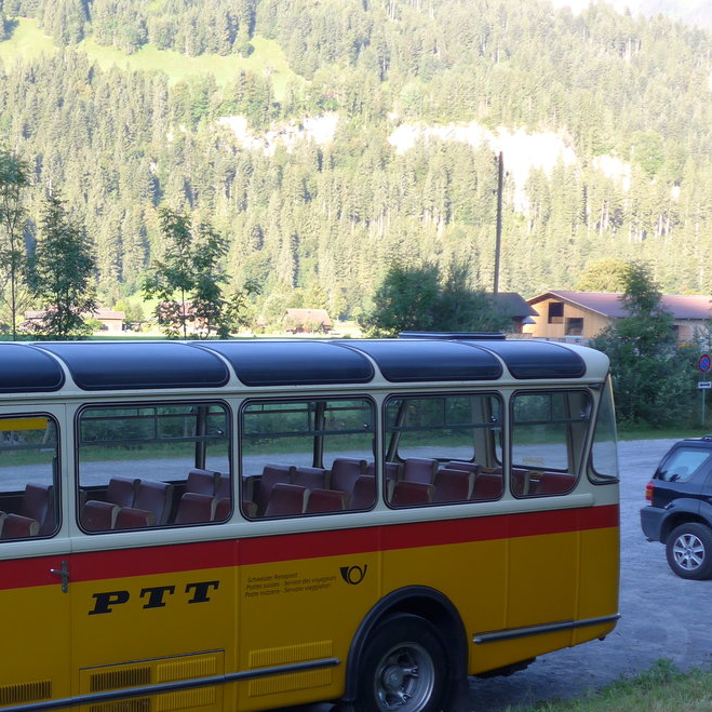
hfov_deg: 25.4
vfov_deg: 26.0
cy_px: 468
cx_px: 96
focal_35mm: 66
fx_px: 1536
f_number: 2.8
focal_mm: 8.4
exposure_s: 1/160
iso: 80
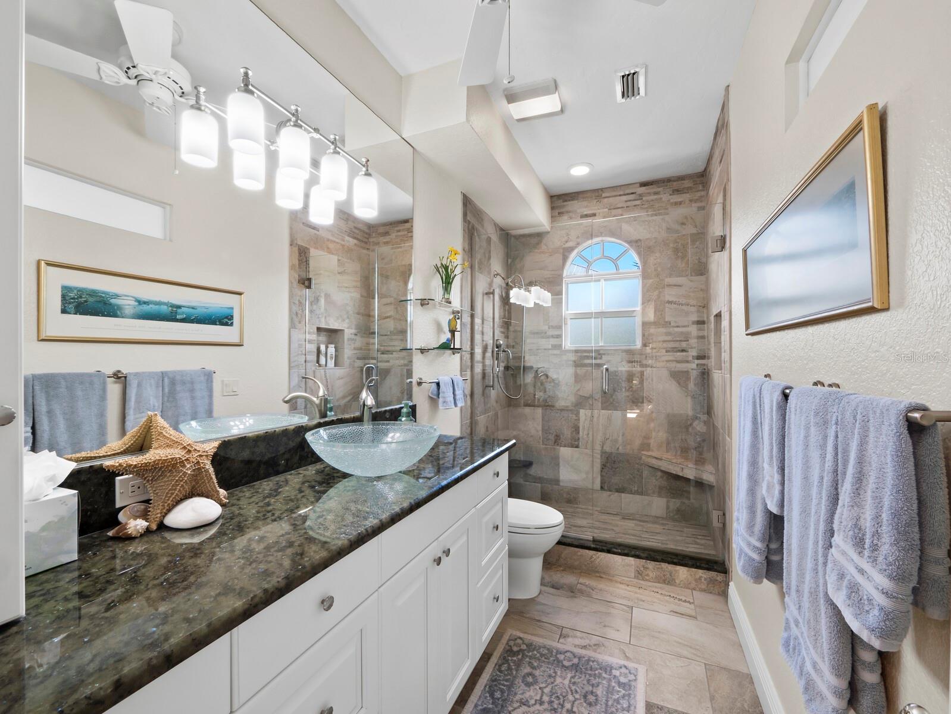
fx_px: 385
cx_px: 476
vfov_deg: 85.7
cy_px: 357
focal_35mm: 14
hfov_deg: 102.0
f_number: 11
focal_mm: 7
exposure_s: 1/1.25
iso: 250
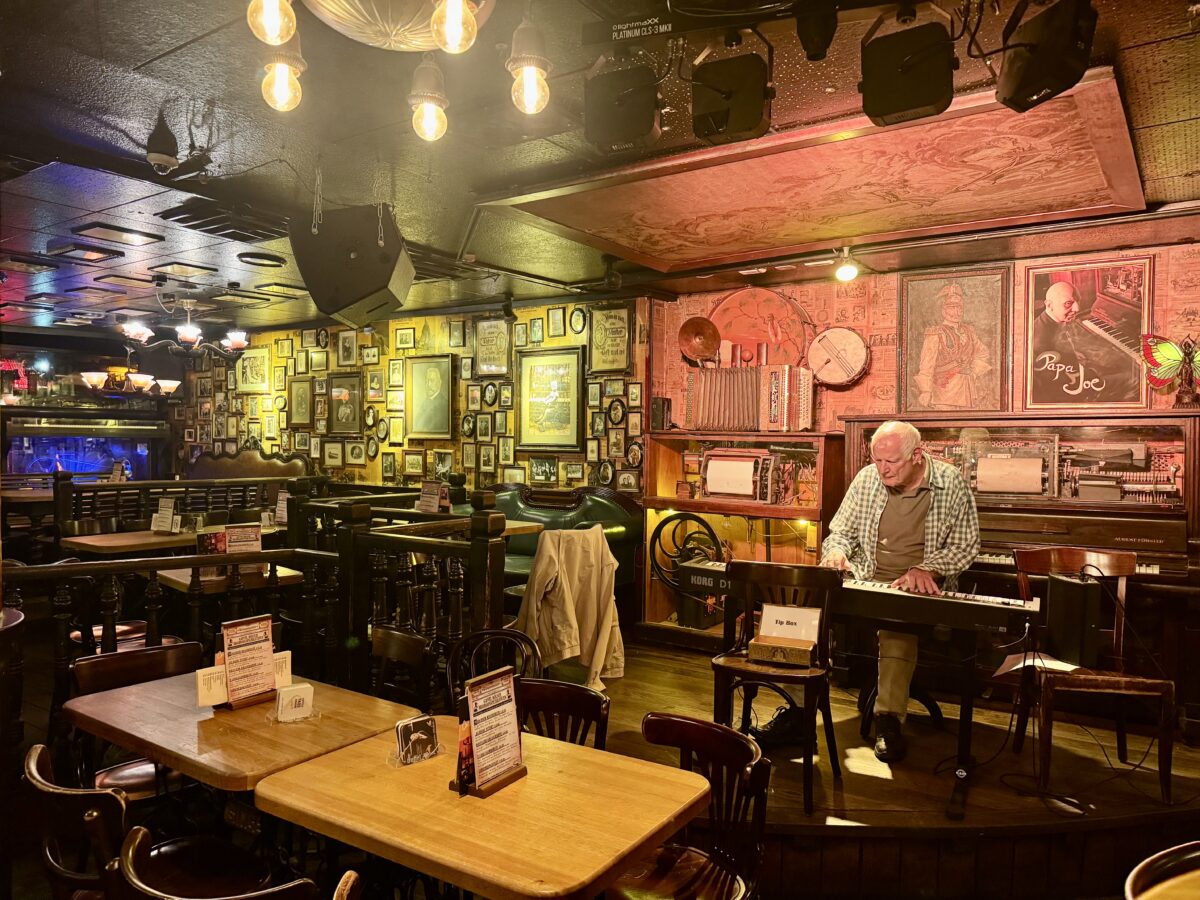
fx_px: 832
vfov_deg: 56.8
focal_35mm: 24
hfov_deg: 71.6
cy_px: 450
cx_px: 600
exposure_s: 1/50
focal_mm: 6.76
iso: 500
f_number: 1.78
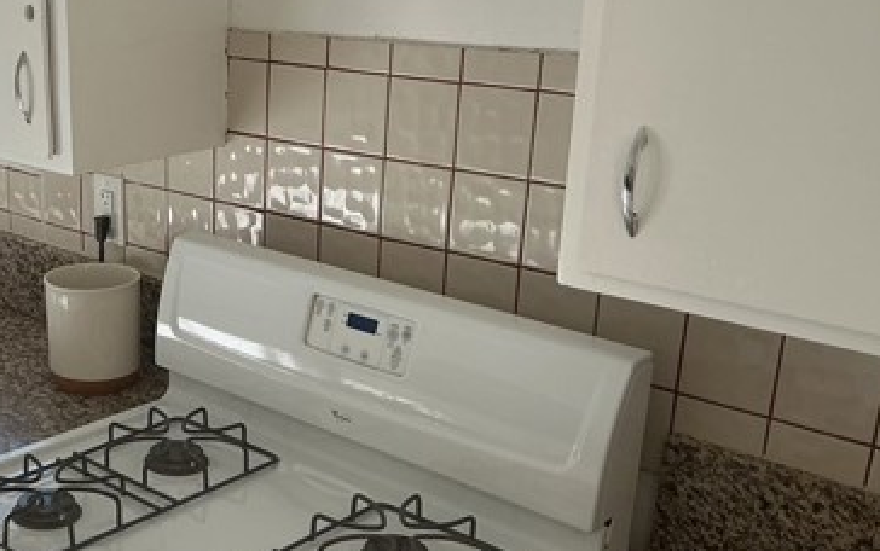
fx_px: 1296
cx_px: 128
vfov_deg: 23.8
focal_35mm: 54
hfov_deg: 35.8
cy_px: 394
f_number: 1.8
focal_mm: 3
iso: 25
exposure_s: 1/307
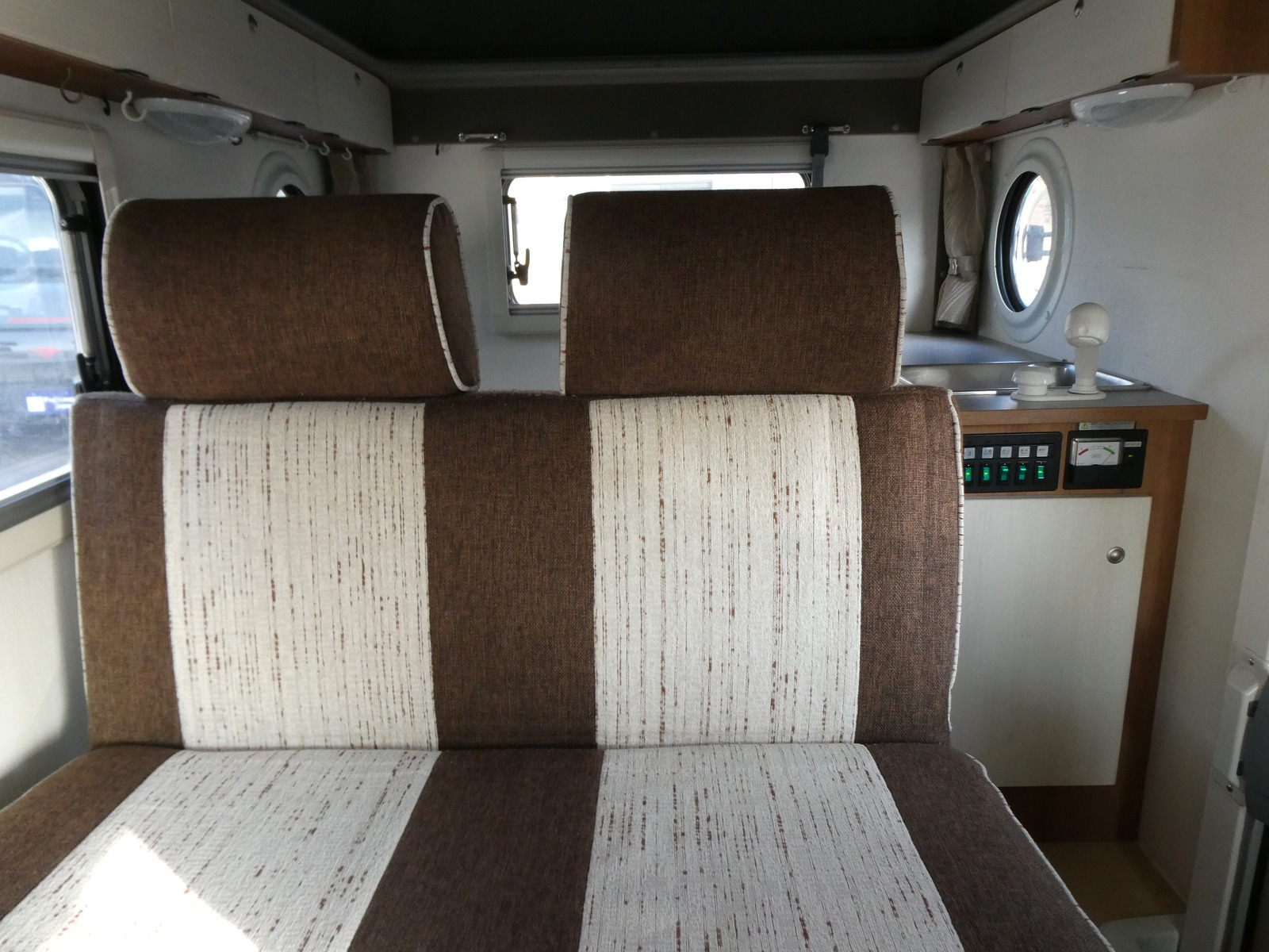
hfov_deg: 71.6
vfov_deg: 56.8
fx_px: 880
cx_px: 634
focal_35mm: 24
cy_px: 476
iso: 400
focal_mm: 4.3
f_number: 3.3
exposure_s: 1/60
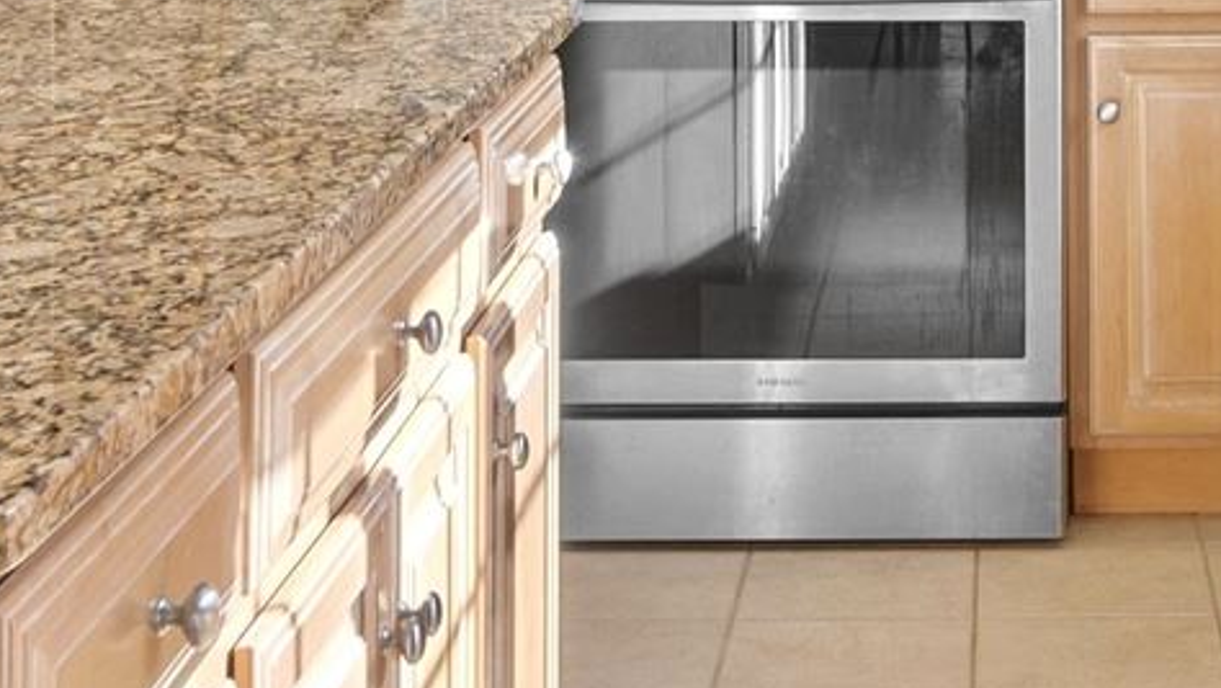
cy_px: -295
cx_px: 1043
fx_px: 3077
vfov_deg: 12.2
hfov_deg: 22.0
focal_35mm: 95
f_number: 7.1
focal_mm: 14
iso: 250
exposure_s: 1/1.25
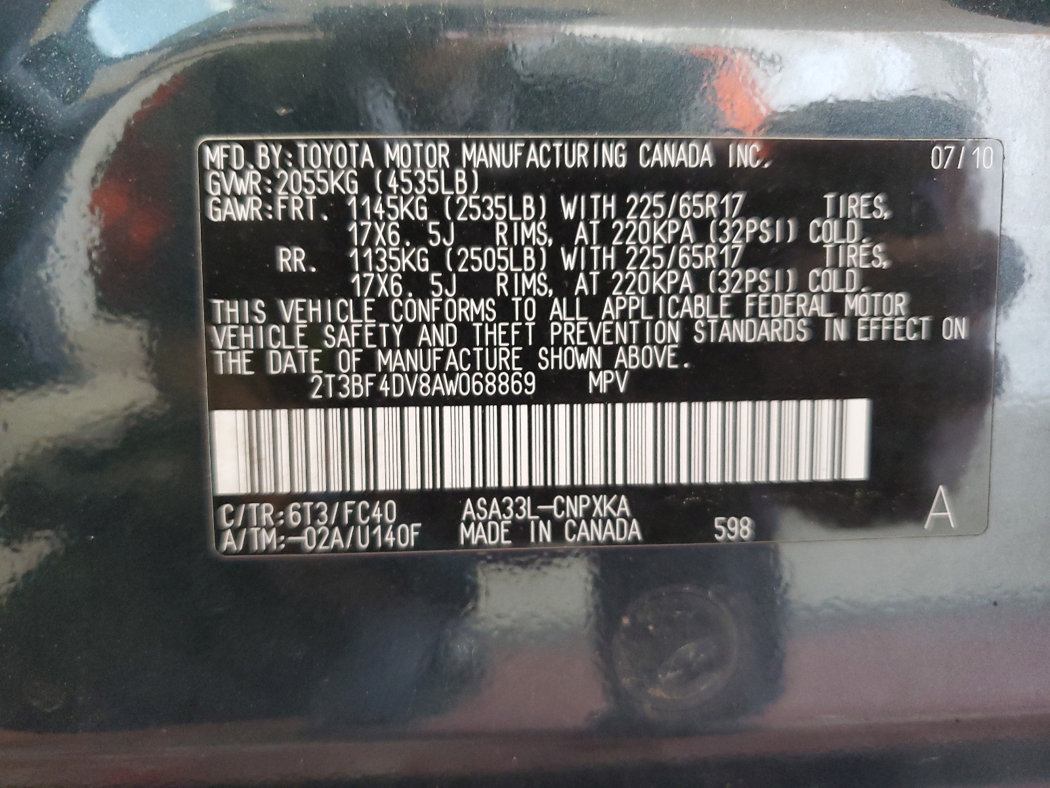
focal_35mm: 26
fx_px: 789
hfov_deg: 67.3
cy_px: 394
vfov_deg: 53.1
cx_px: 525
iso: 234
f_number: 1.5
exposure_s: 1/60.2
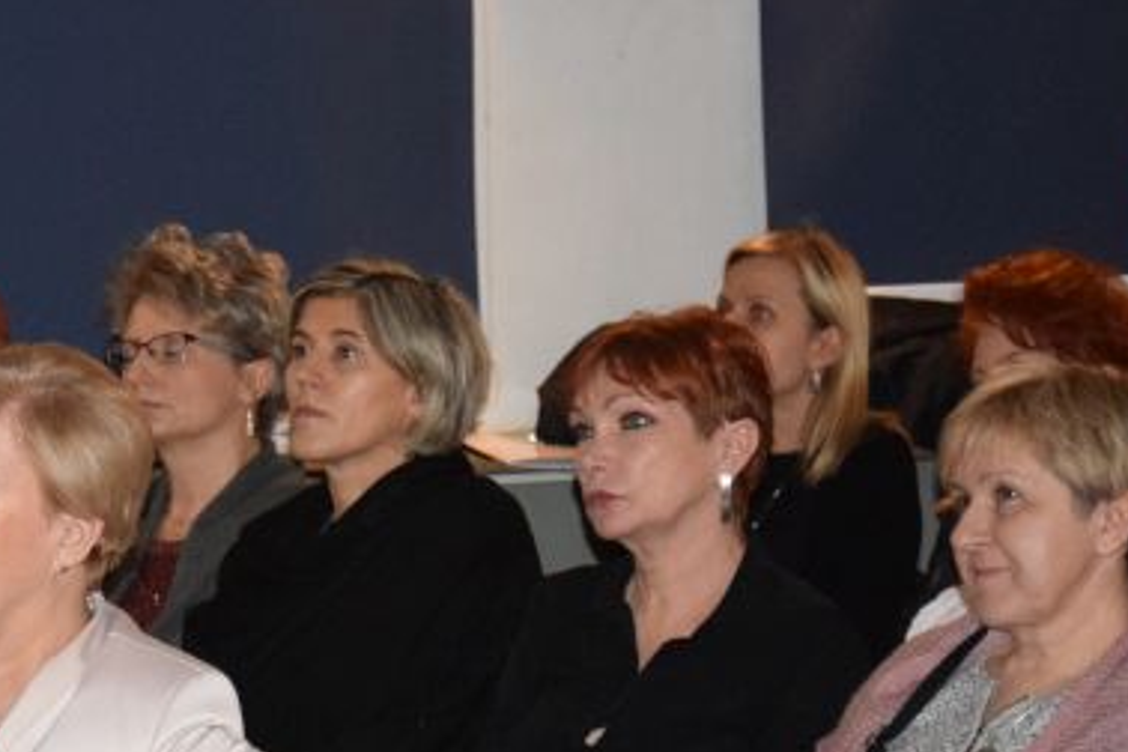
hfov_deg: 11.1
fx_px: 5765
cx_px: 104
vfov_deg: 7.5
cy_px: 568
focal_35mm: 184
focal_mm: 58
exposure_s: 1/60
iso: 3200
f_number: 5
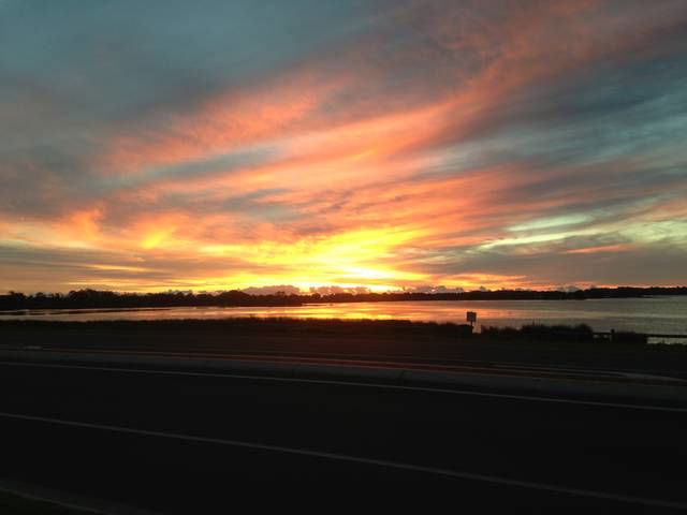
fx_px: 655
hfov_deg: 55.4
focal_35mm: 33
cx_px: 344
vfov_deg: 42.9
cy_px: 258
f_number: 2.4
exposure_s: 1/60
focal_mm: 4.13
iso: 50
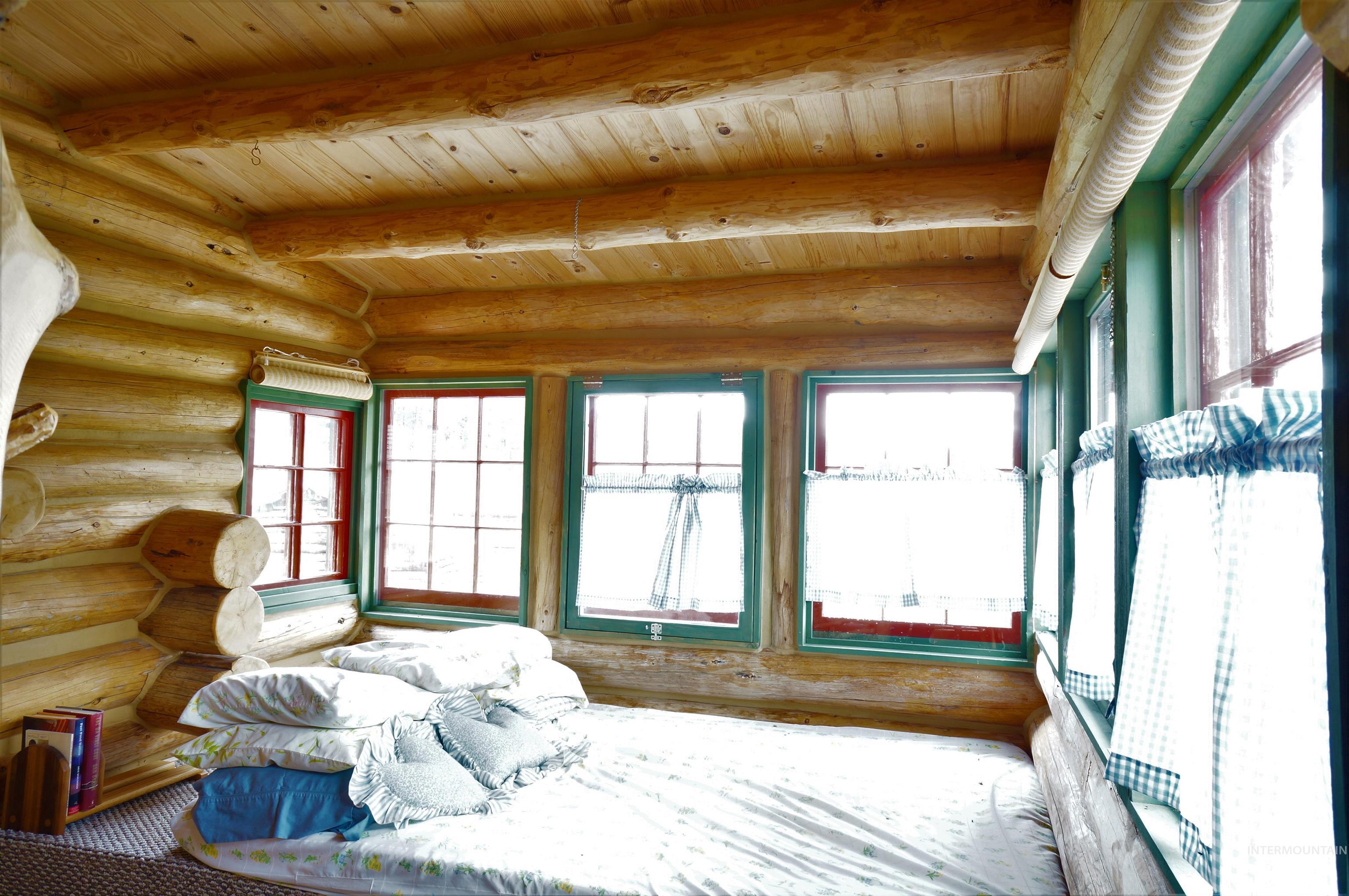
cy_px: 448
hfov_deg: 73.8
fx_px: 898
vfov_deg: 53.0
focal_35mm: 24
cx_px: 674
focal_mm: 16
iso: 200
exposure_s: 1/1.6
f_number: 8
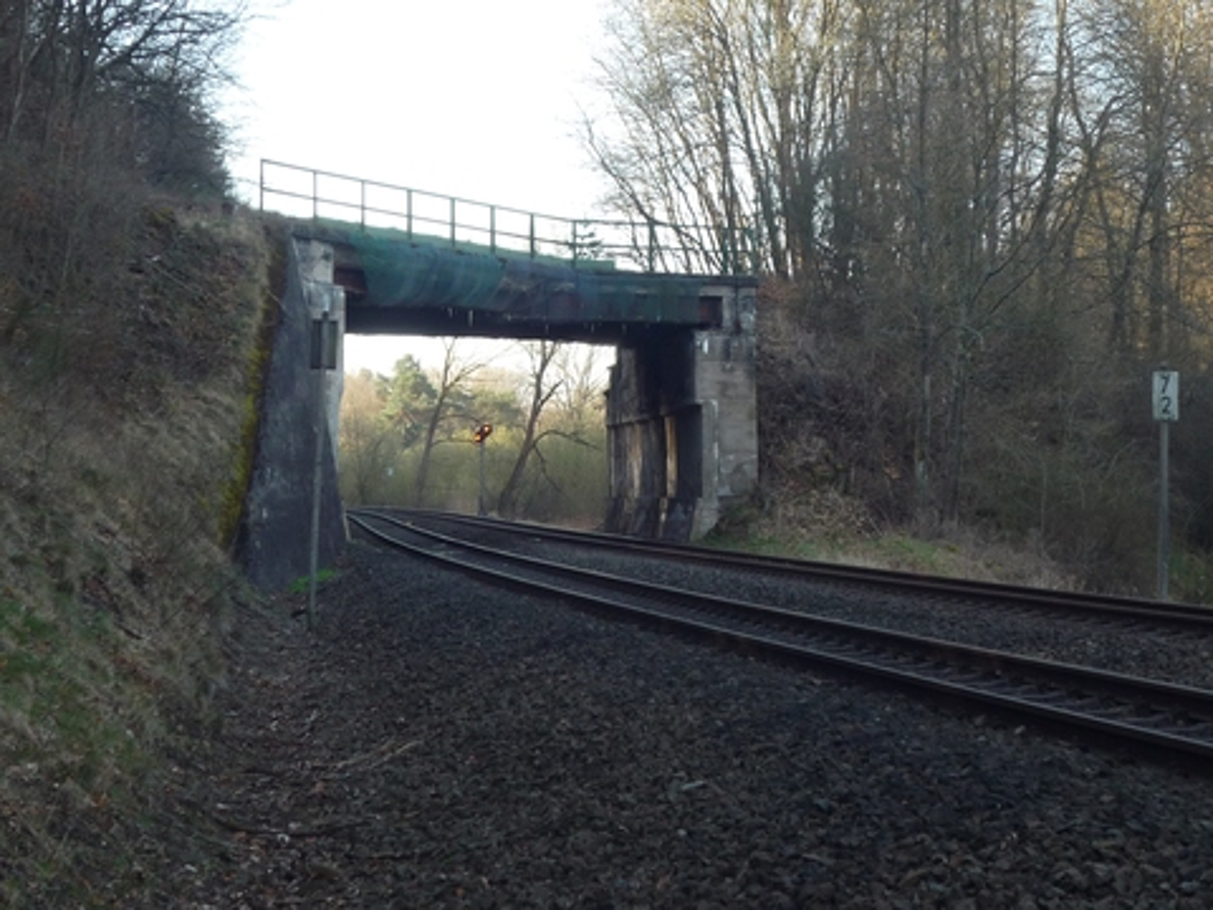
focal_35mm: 91
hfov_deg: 21.5
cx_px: 606
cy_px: 455
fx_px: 3189
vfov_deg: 16.2
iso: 100
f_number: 5.2
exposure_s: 1/60
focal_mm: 11.5
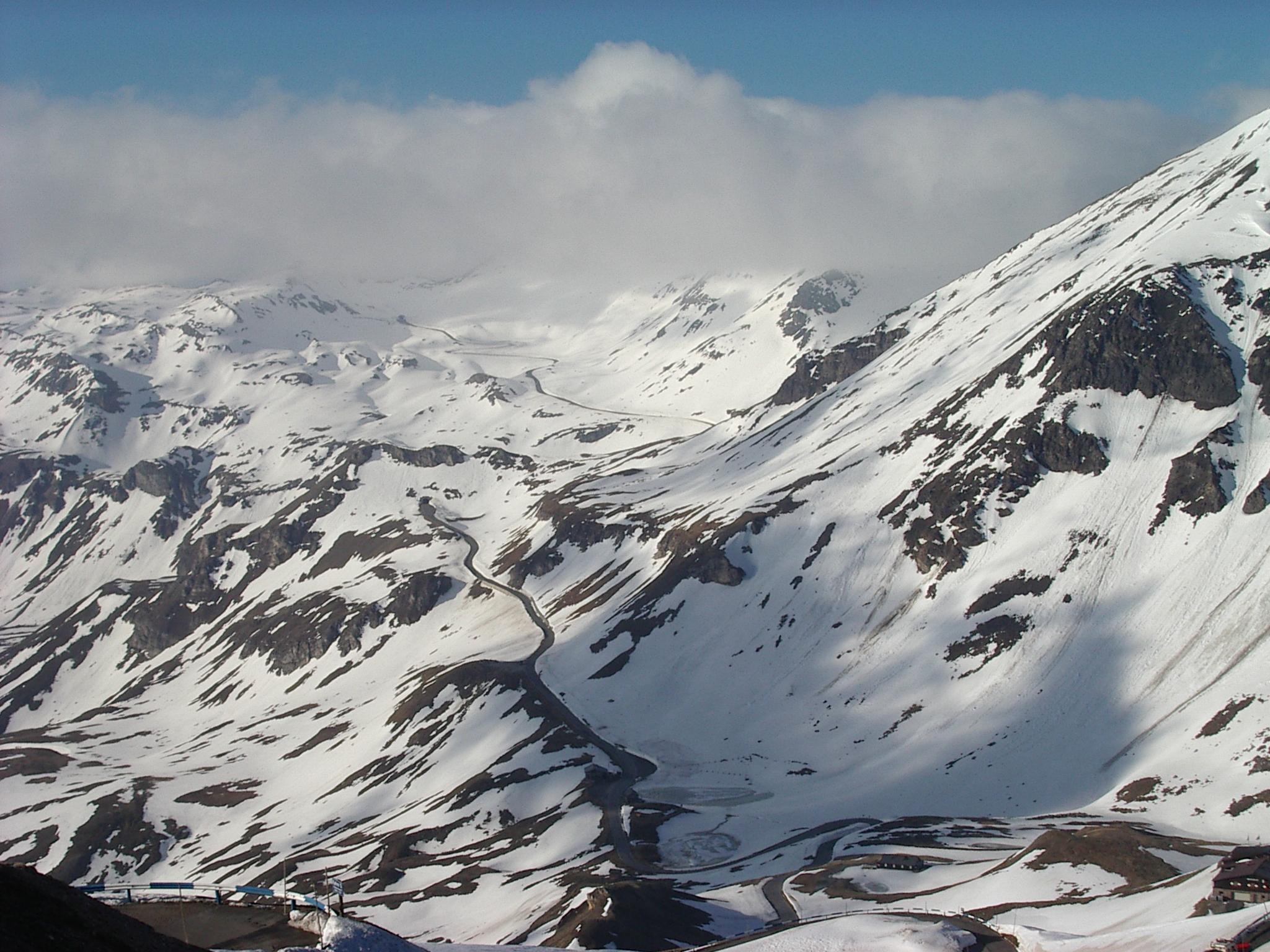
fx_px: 2311
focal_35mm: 63
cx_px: 635
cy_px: 476
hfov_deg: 30.7
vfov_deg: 23.3
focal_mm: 9.6
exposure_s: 1/500
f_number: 6.2
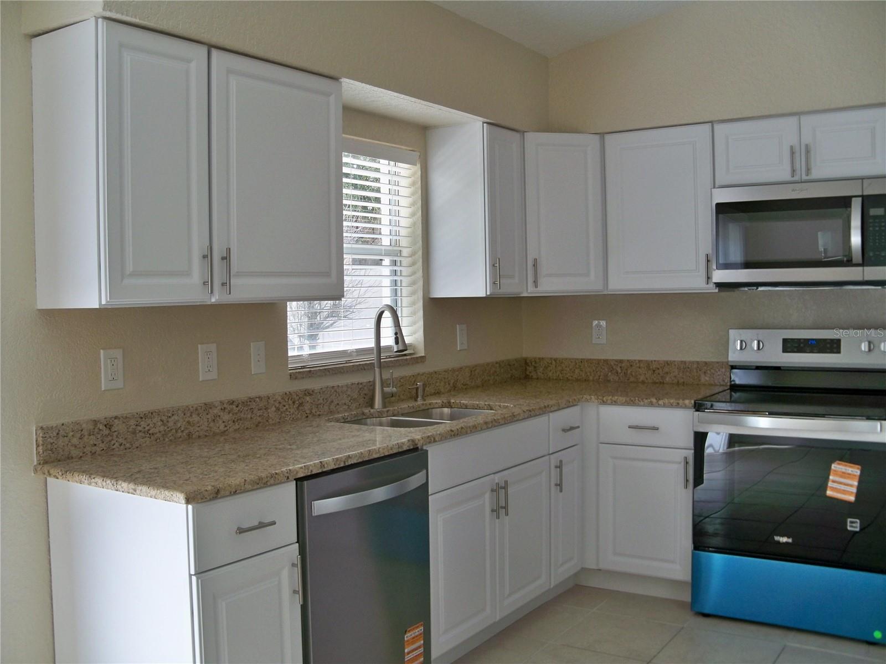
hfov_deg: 52.6
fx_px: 896
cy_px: 332
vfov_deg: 40.7
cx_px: 443
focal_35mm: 35
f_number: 3.5
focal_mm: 6.2
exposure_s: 1/60
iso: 80
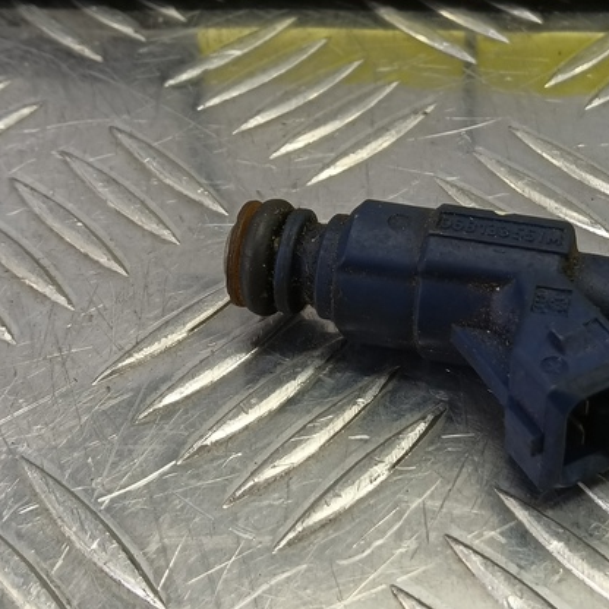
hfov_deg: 33.3
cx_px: 467
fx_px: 995
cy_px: 249
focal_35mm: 50
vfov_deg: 33.9
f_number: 1.6
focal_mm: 4.11
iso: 121
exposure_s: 1/50
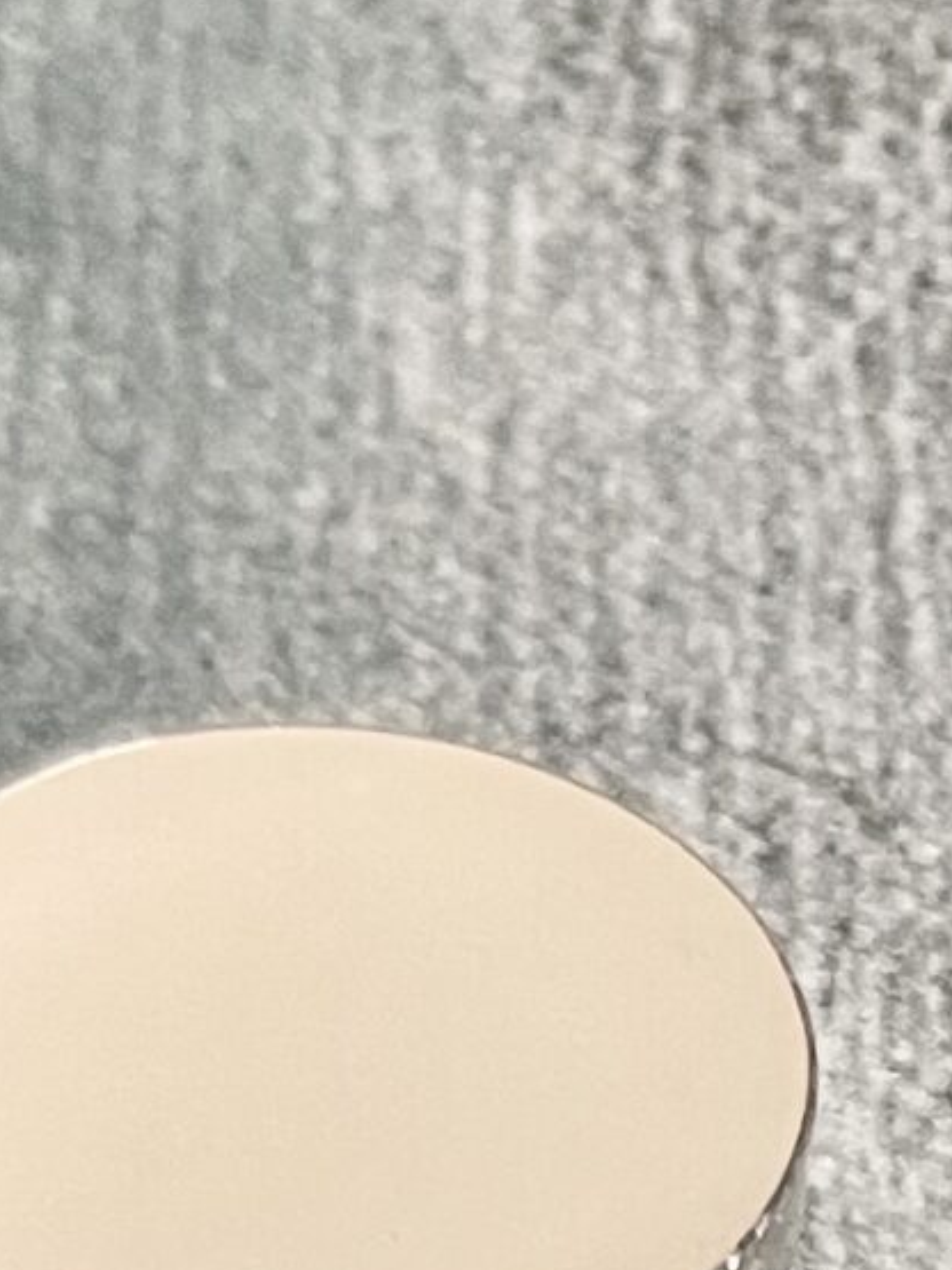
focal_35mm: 72
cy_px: 1341
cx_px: 169
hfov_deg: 20.2
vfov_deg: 25.4
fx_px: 2641
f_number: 1.6
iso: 125
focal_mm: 4.2
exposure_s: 1/69
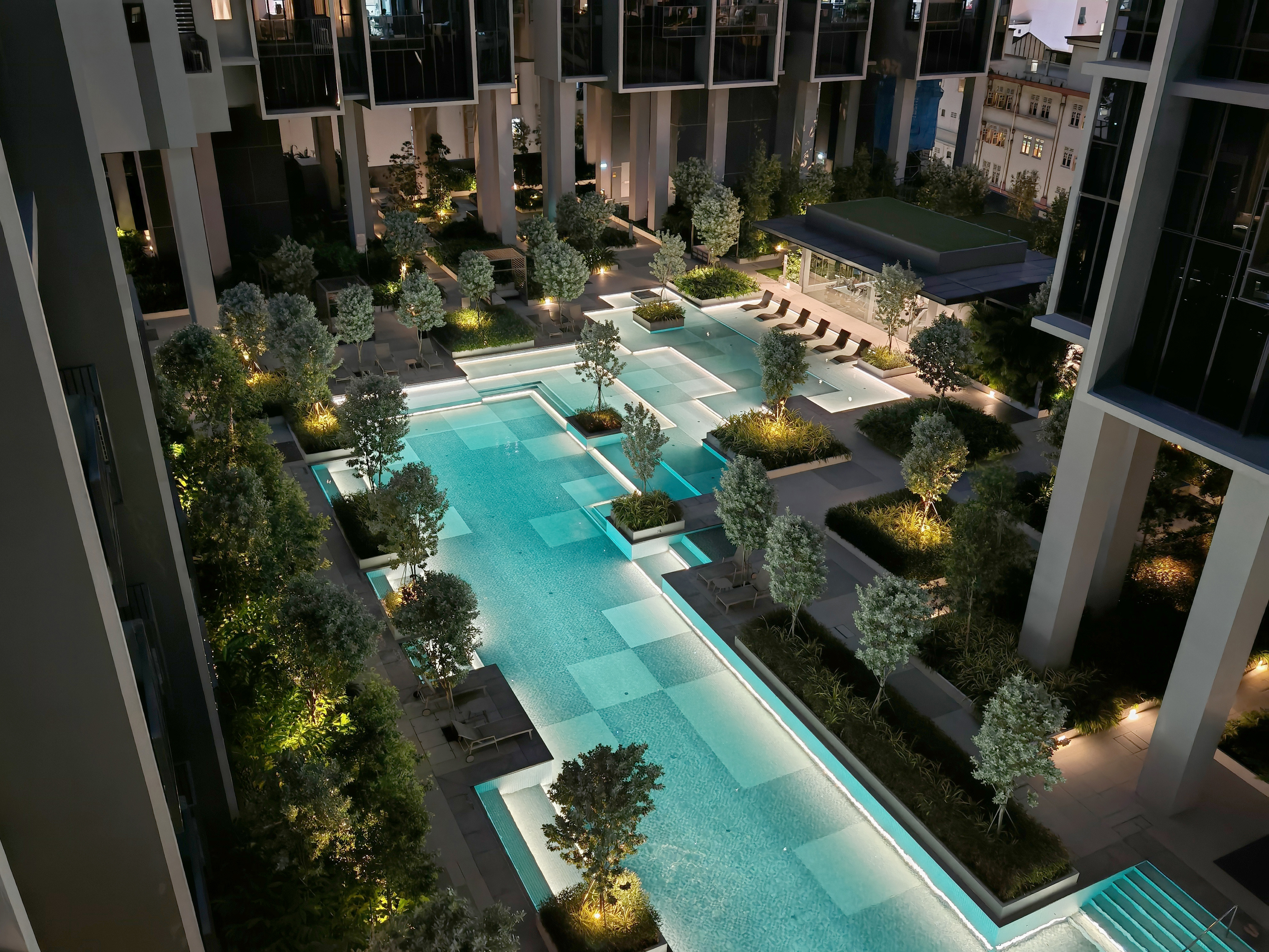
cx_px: 634
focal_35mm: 27
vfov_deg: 51.4
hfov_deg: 65.3
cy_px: 476
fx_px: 990
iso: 2000
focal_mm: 6.83
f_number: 1.4
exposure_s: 1/20
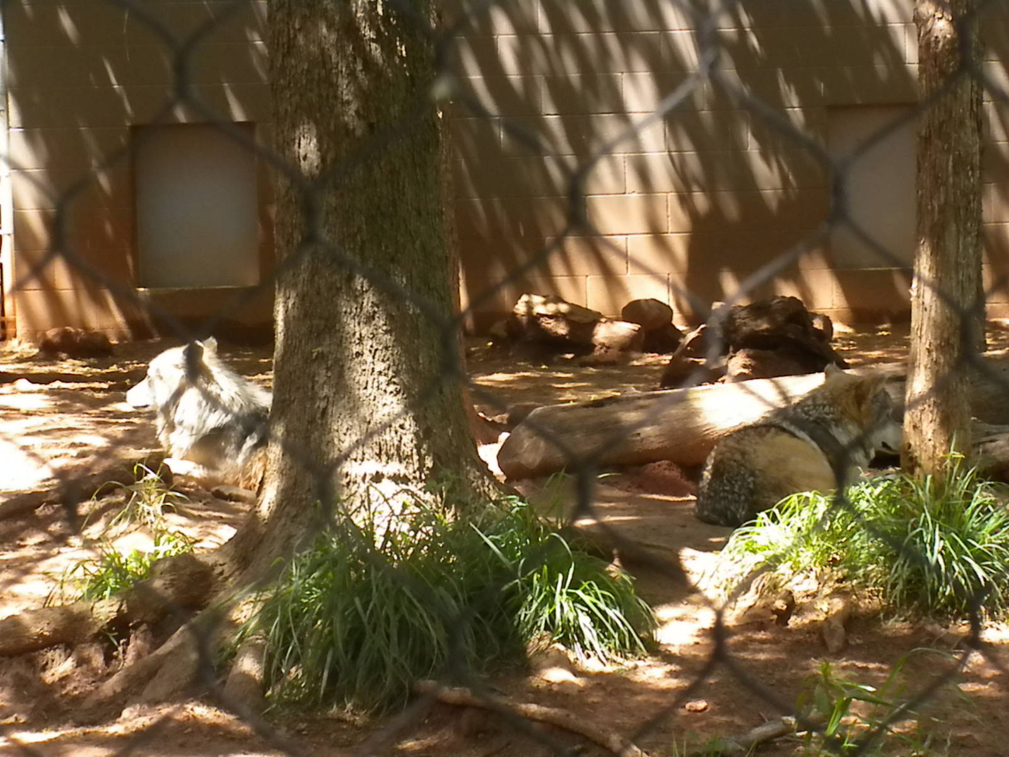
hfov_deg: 16.6
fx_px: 3469
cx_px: 504
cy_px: 378
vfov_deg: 12.5
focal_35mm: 119
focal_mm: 21
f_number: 5.1
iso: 640
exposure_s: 1/281
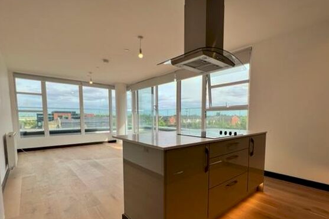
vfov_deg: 69.7
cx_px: 174
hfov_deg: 93.2
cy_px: 132
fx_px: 155
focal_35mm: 17
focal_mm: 1.57
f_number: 1.8
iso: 32
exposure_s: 1/382
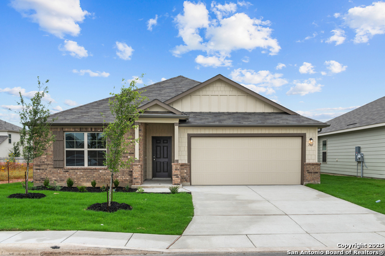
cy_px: 128
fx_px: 406
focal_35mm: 38
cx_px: 192
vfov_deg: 35.0
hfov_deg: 50.7
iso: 400
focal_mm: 38
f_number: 13
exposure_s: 1/160
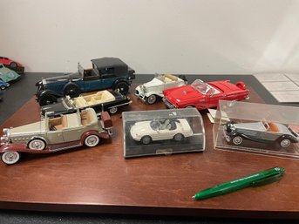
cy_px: 112
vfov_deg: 53.0
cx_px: 150
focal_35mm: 26
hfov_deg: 67.3
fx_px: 224
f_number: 1.6
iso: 160
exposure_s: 1/60
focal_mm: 4.2
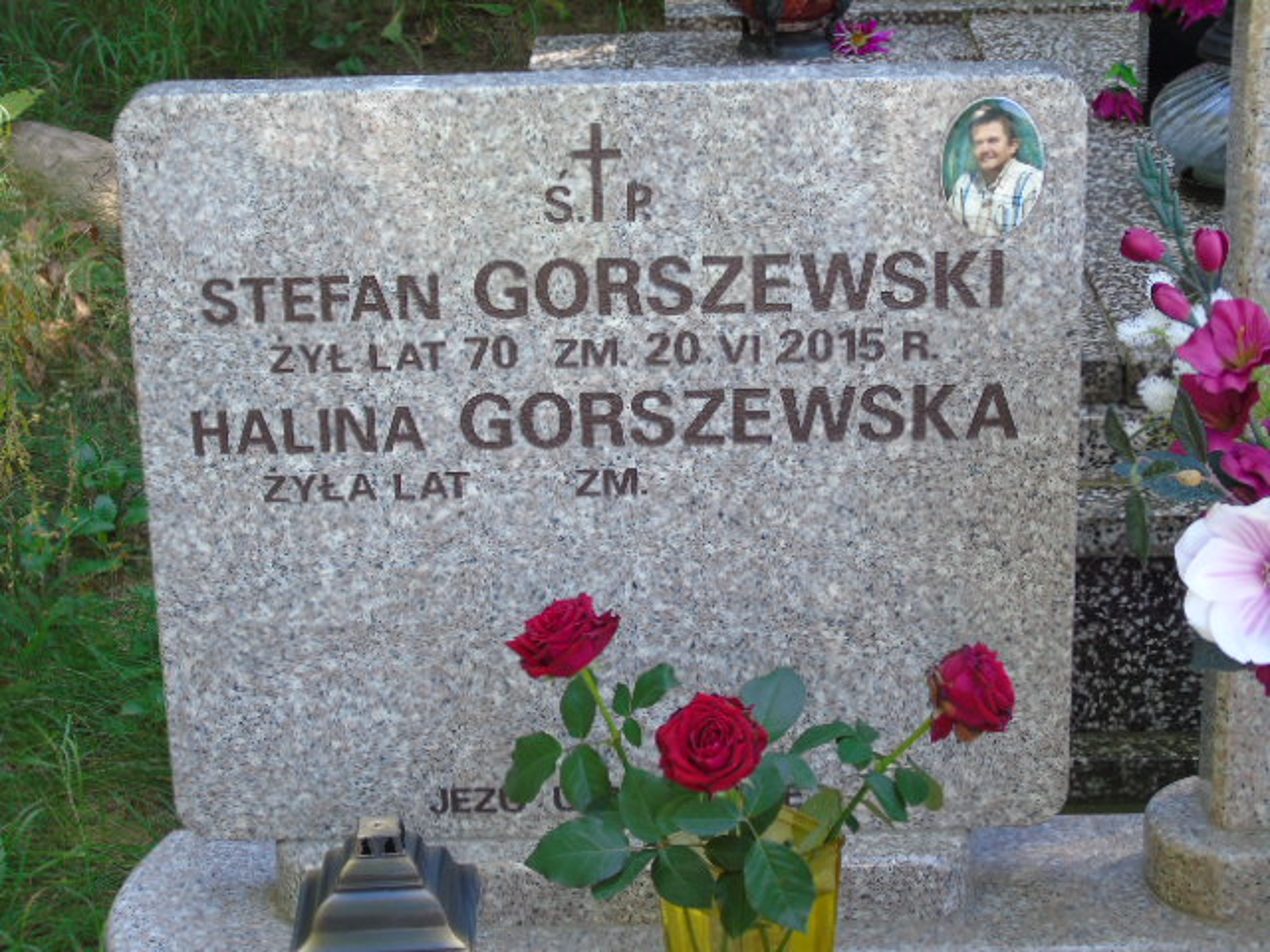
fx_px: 2605
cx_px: 635
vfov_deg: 20.7
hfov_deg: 27.4
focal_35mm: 71
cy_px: 476
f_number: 4.7
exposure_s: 1/30
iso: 100
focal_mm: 13
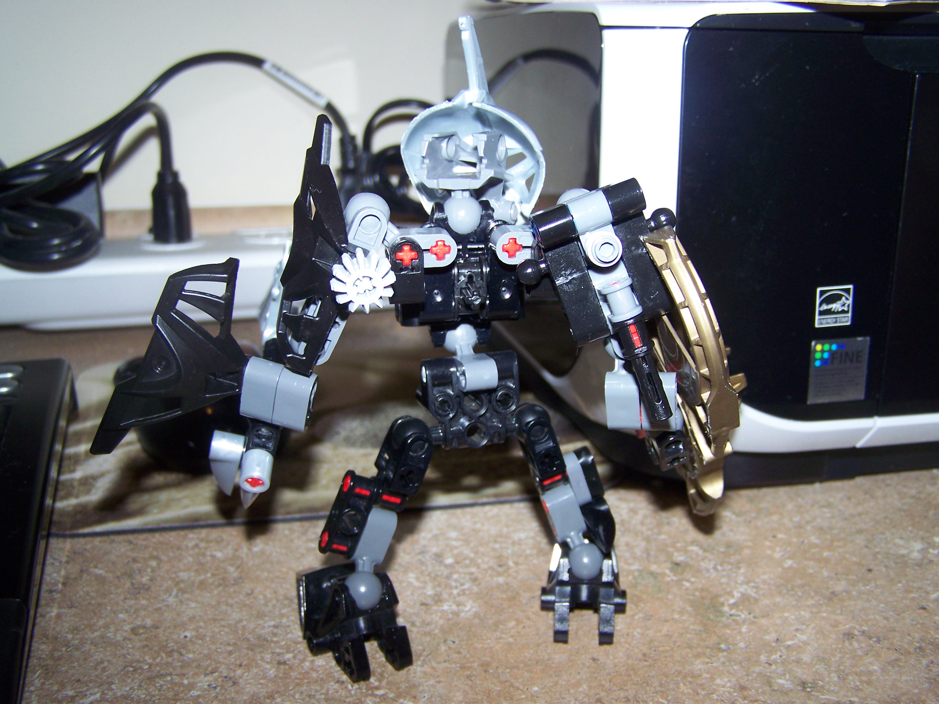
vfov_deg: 37.7
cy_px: 352
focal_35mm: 38
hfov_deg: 49.0
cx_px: 470
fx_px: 1031
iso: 80
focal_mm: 6.3
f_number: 2.8
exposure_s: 1/60
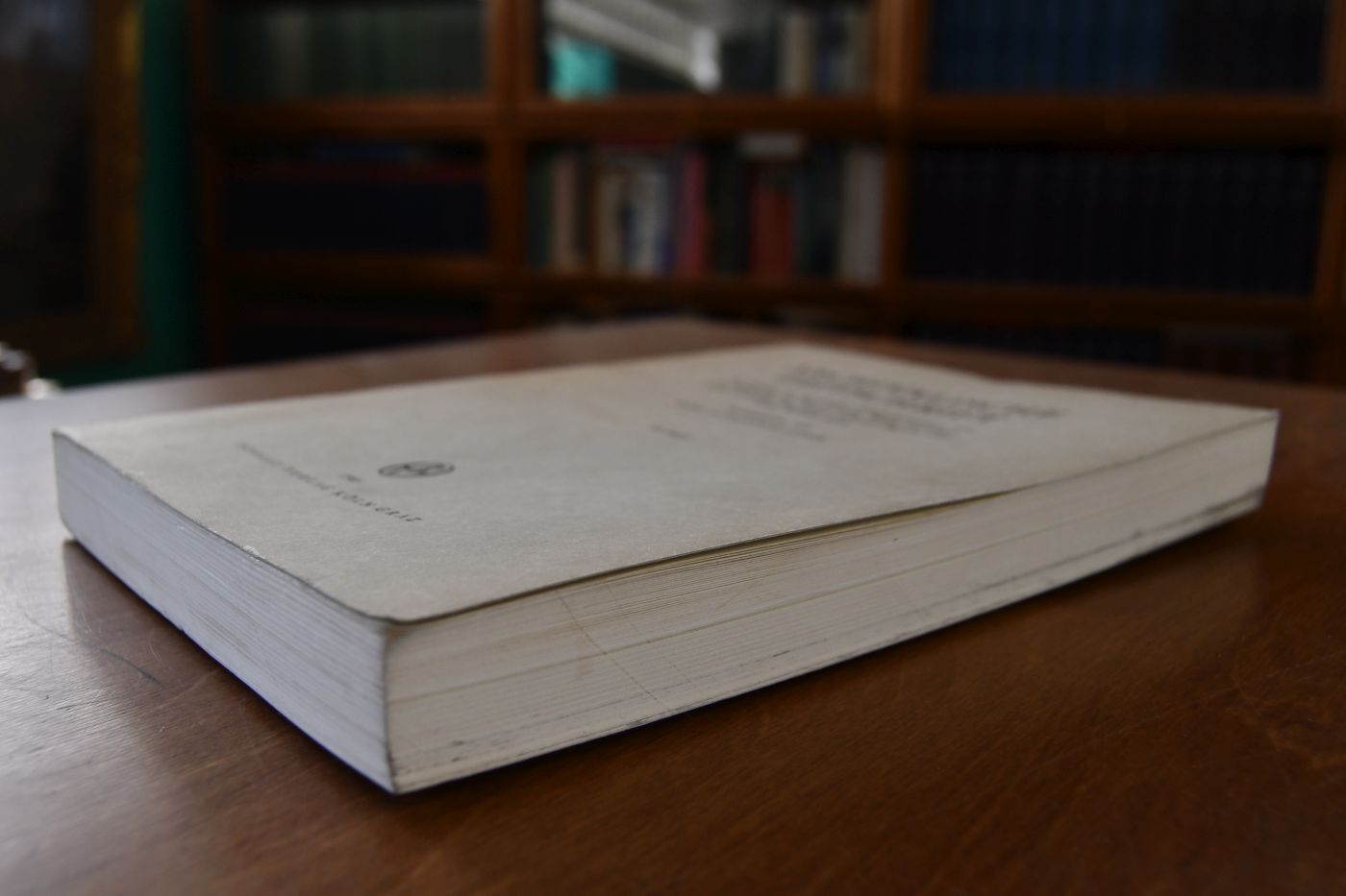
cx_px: 673
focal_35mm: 34
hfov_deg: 55.8
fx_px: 1271
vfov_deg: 38.9
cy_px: 448
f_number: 5.6
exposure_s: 1/250
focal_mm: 23
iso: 400
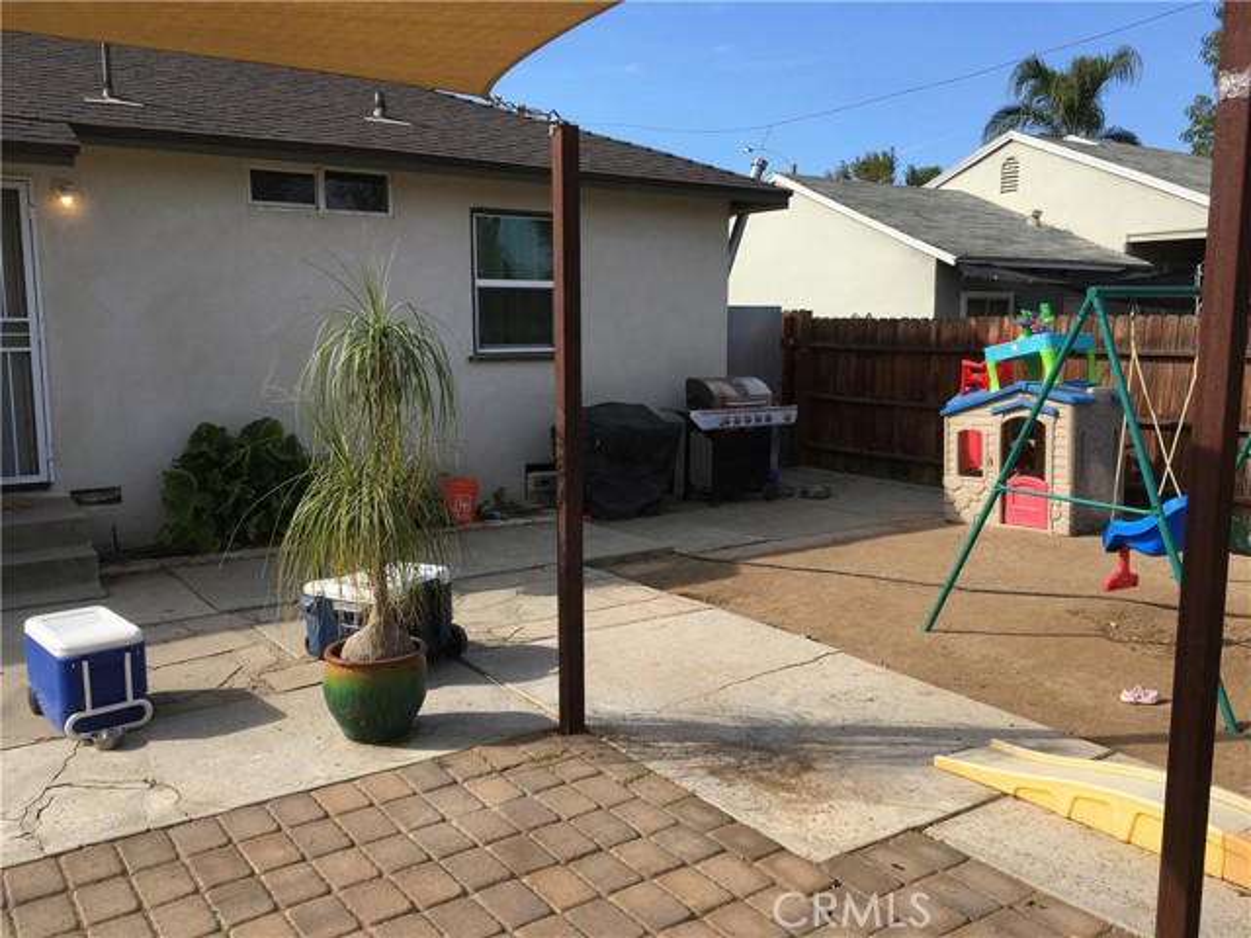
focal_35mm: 29
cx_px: 626
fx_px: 1048
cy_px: 469
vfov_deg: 48.2
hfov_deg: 61.7
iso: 25
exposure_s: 1/1115
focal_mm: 4.15
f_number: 2.2
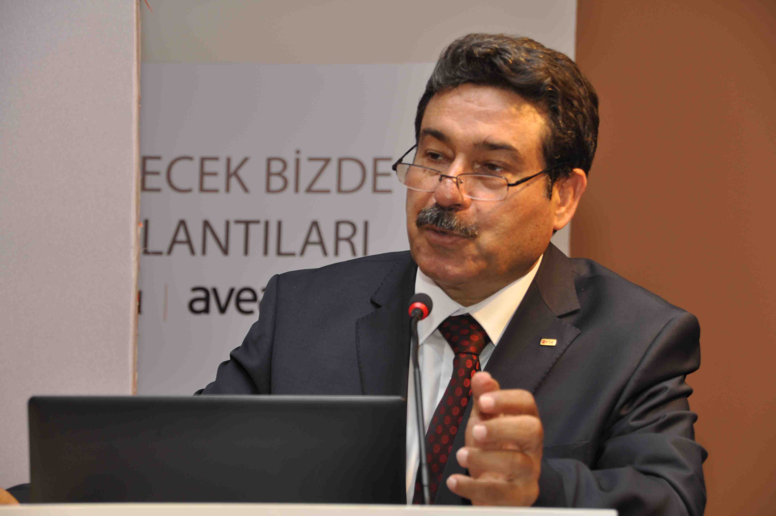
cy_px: 258
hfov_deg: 18.9
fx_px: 2325
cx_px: 388
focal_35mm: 108
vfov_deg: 12.6
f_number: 5.3
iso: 200
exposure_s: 1/60
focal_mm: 72
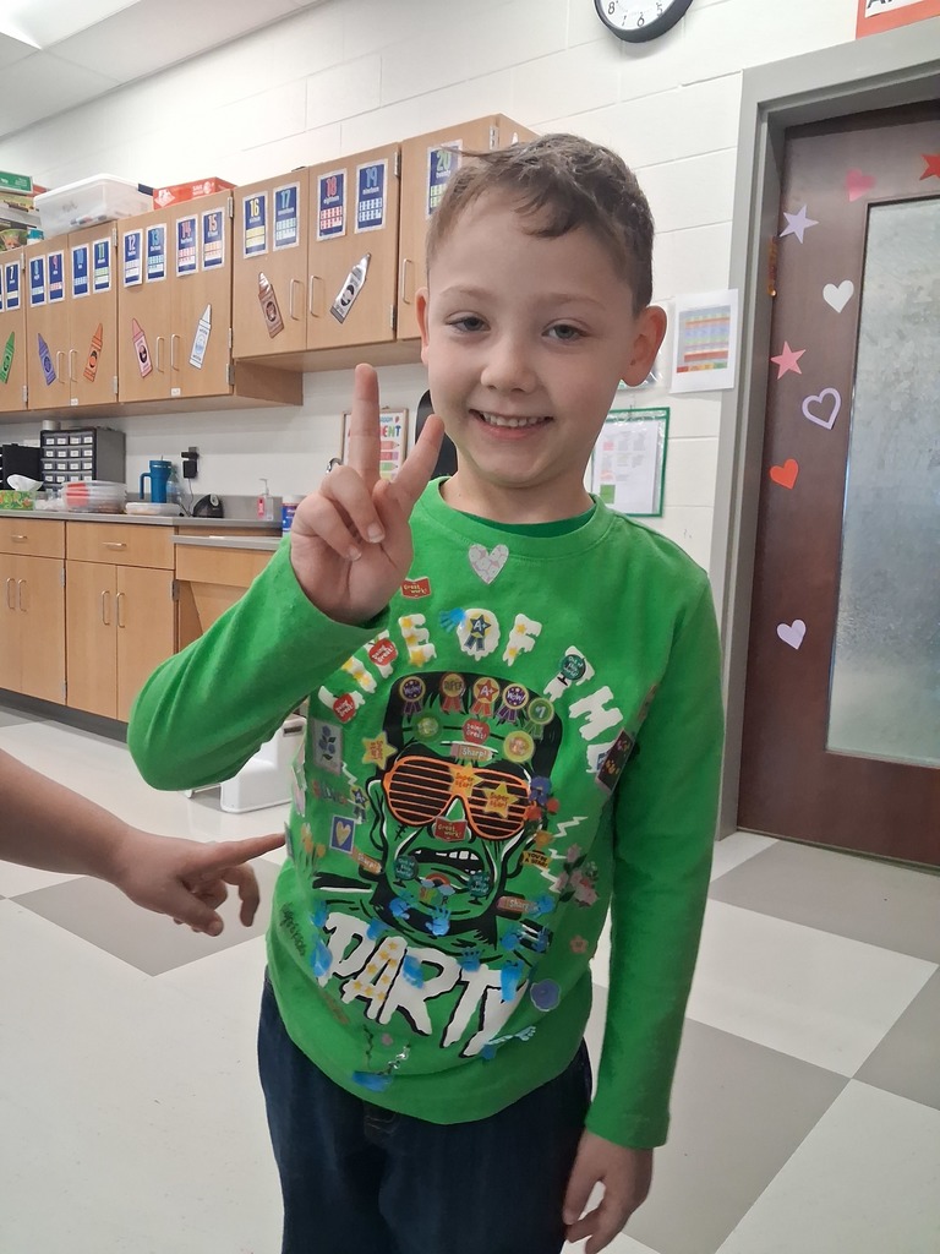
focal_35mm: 27
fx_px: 978
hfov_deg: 51.4
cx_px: 470
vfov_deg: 65.3
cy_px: 627
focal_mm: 4
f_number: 1.8
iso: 400
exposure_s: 1/120
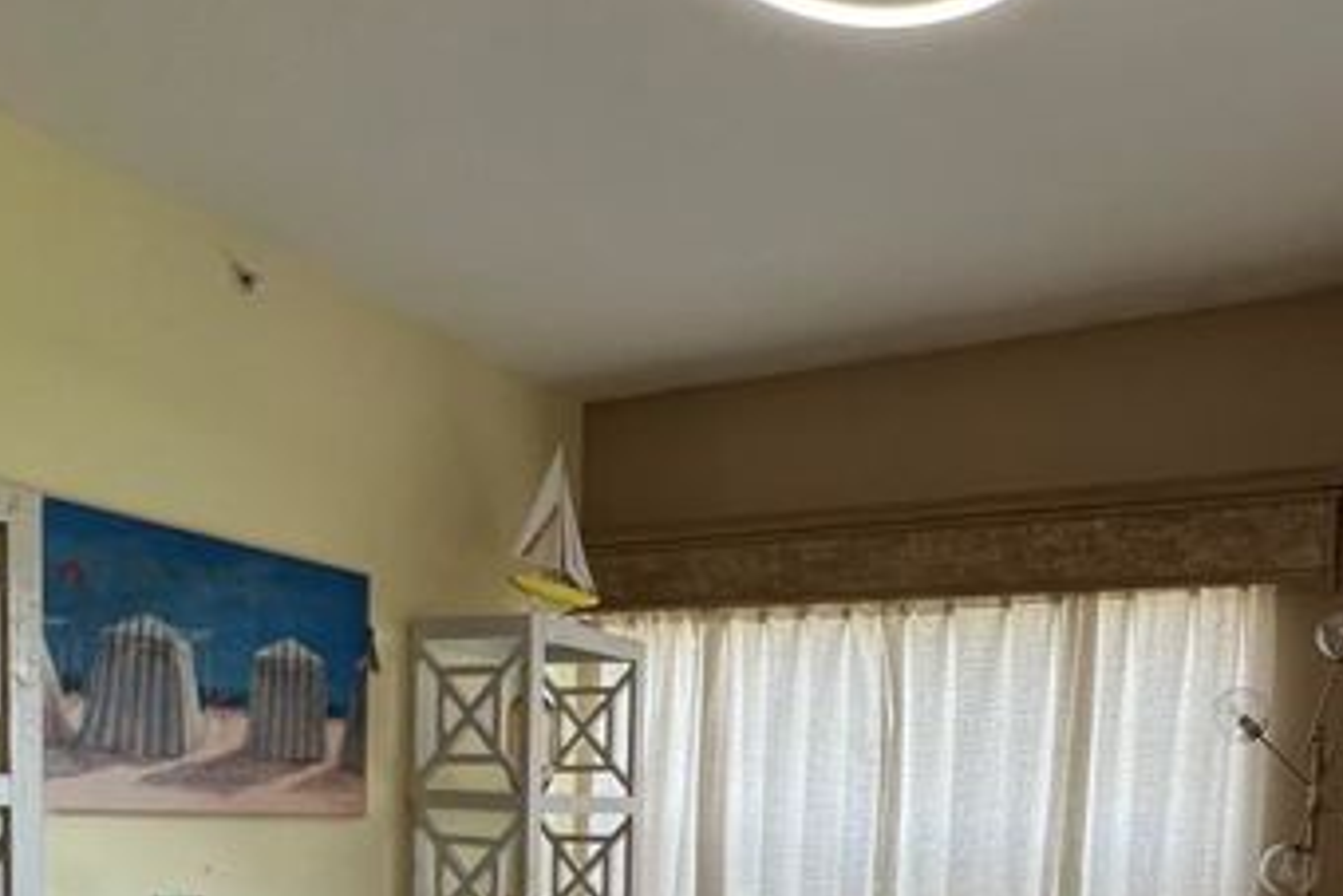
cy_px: 876
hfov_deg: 64.5
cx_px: 839
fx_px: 1045
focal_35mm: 28
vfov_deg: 41.1
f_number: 1.8
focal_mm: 1.57
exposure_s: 1/120
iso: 64
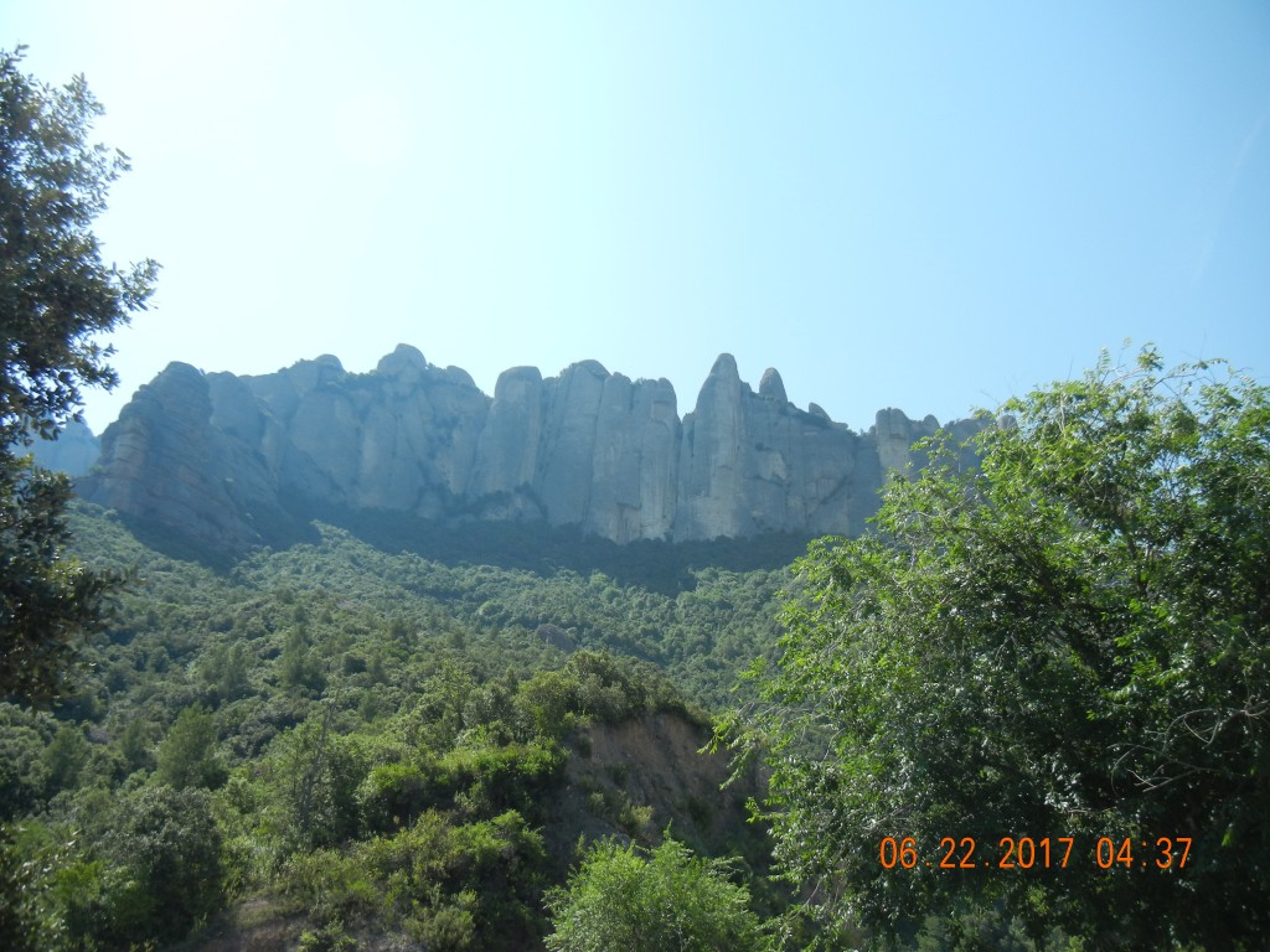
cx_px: 635
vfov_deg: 46.8
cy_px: 476
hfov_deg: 60.0
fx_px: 1101
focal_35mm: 30
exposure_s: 1/271
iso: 160
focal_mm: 5.4
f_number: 7
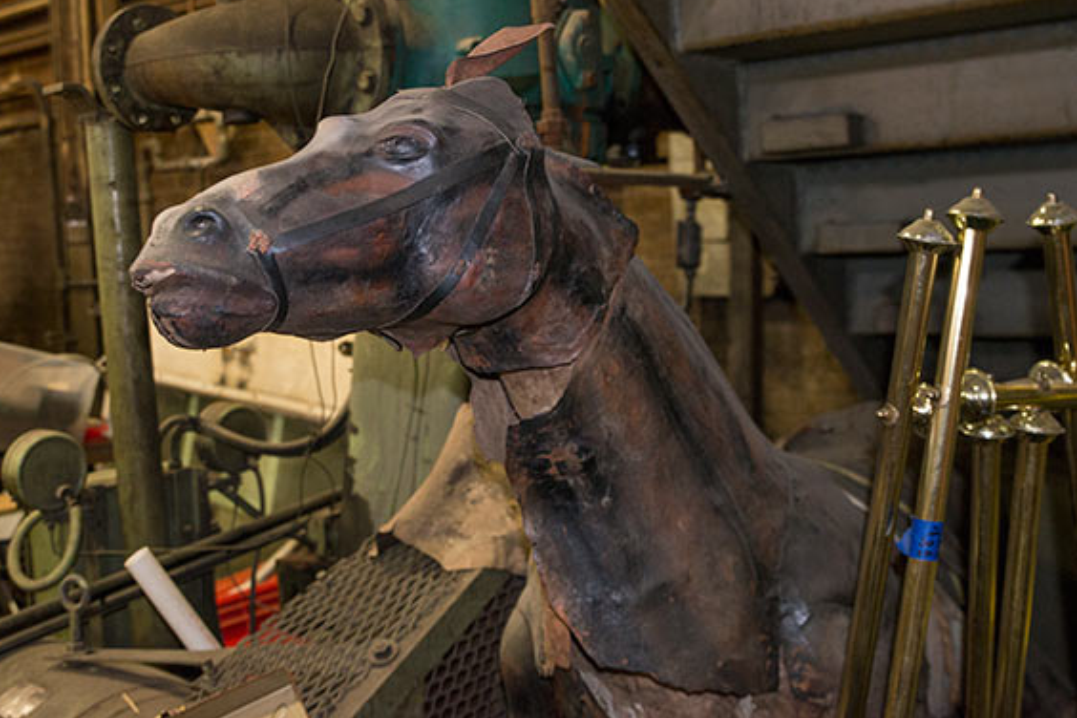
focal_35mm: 35
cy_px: 354
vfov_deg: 37.9
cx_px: 525
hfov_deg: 54.4
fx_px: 1047
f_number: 4.8
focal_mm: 34
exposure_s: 1/180
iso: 1250
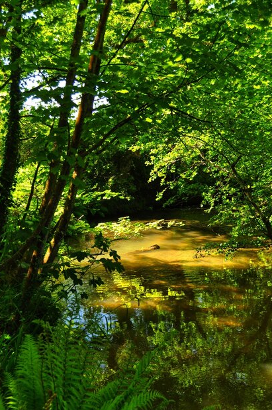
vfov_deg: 45.3
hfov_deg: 31.0
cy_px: 244
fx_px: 489
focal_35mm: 43
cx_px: 168
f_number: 4.5
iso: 320
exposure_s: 1/80
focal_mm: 22
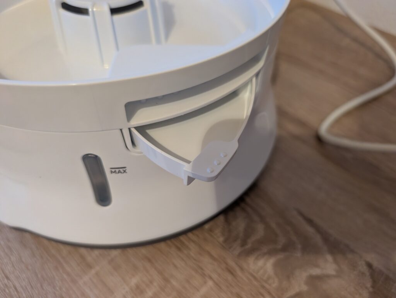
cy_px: 149
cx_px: 198
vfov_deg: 56.9
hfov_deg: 71.5
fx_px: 275
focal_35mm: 24
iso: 737
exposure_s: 1/50
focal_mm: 6.9
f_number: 1.68
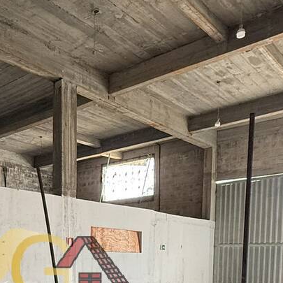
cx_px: 21
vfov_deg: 34.8
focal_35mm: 44
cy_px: 284
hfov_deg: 35.7
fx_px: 407
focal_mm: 2.22
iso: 250
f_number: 2.2
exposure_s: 1/99
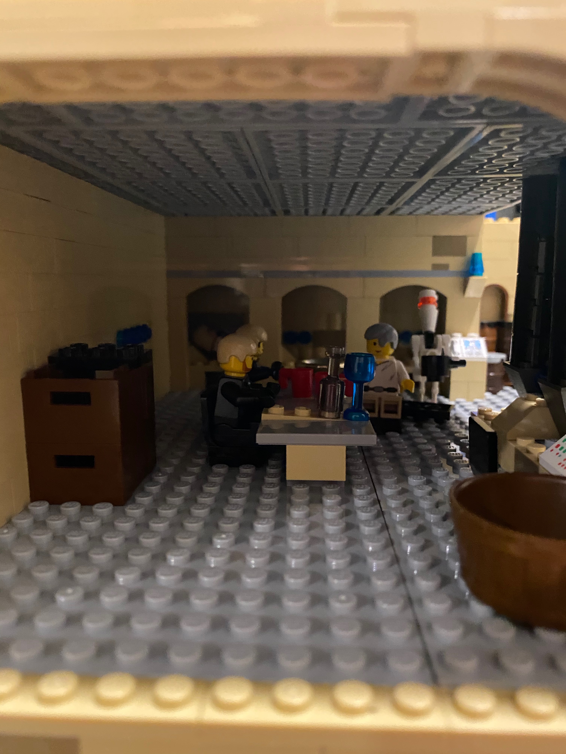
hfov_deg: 53.1
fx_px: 567
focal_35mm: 26
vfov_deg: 67.3
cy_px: 377
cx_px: 283
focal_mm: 4.25
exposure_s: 1/30
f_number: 1.8
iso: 1000
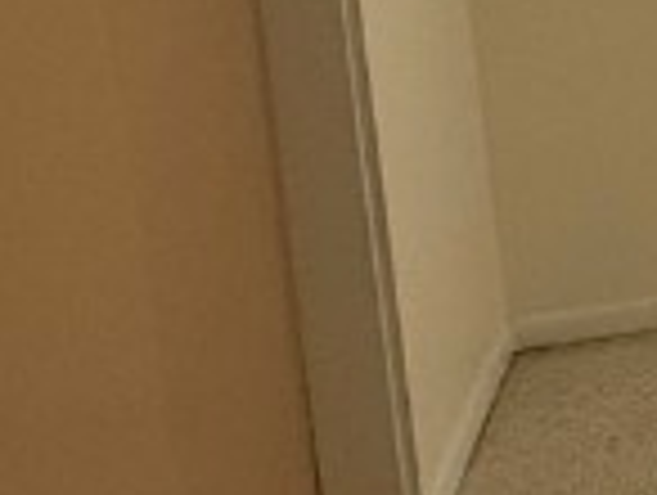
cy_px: -99
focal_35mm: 98
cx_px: 1863
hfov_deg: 12.1
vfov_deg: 14.6
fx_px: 1863
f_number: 2.2
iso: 80
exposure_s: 1/99
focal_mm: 2.22
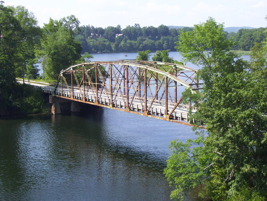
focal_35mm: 56
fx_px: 432
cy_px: 100
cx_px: 134
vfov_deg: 26.2
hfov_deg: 34.3
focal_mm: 9.4
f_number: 3.4
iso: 80
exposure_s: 1/640
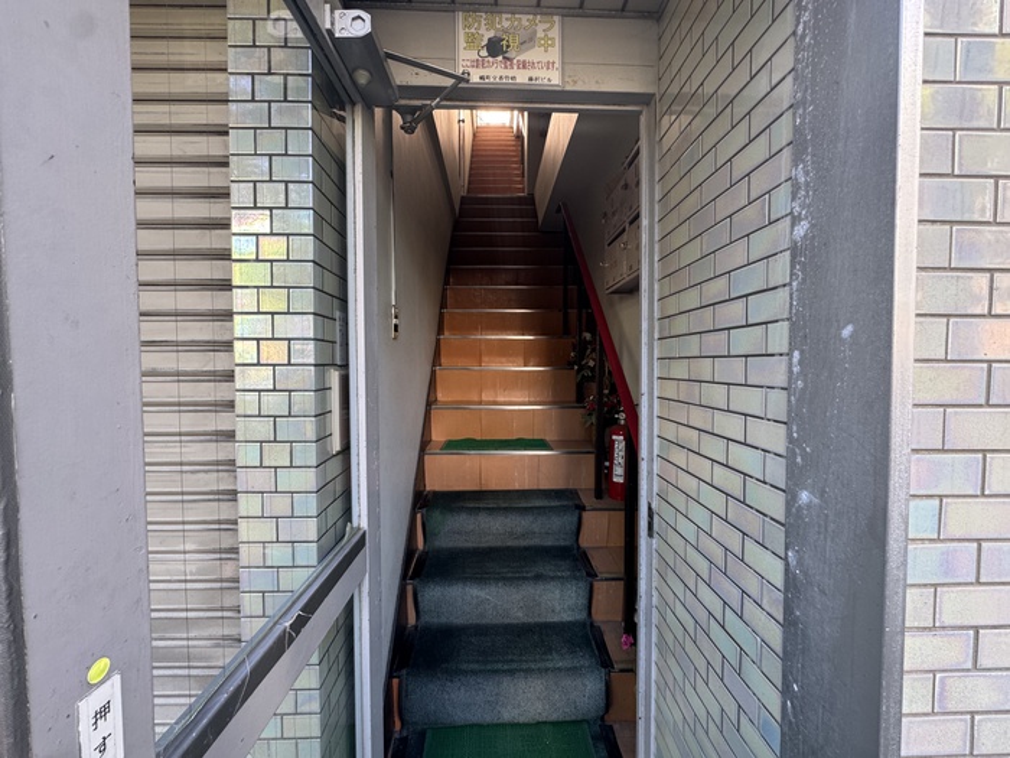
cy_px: 379
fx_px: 408
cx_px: 505
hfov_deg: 102.1
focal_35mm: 14
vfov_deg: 85.7
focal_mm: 2.22
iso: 160
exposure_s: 1/99
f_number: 2.2
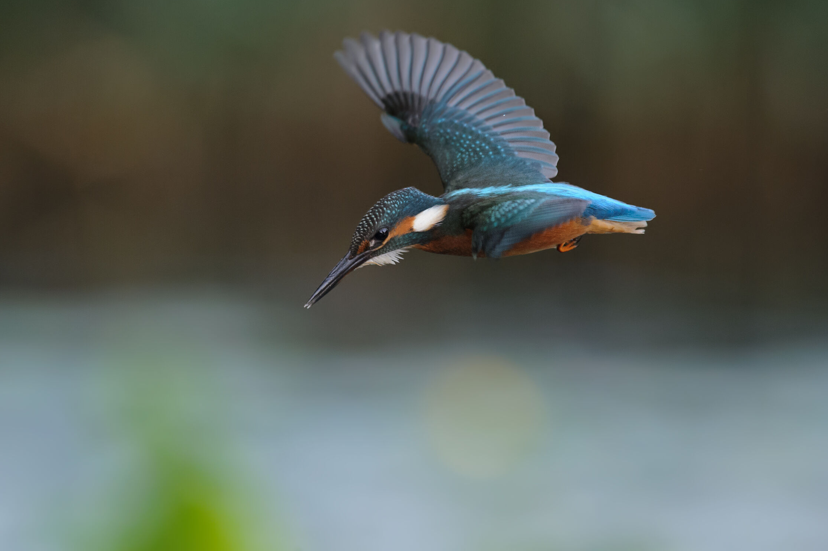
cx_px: 428
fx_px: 12388
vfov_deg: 2.5
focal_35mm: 539
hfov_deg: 3.8
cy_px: 286
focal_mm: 500
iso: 12800
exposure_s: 1/2000
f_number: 5.6
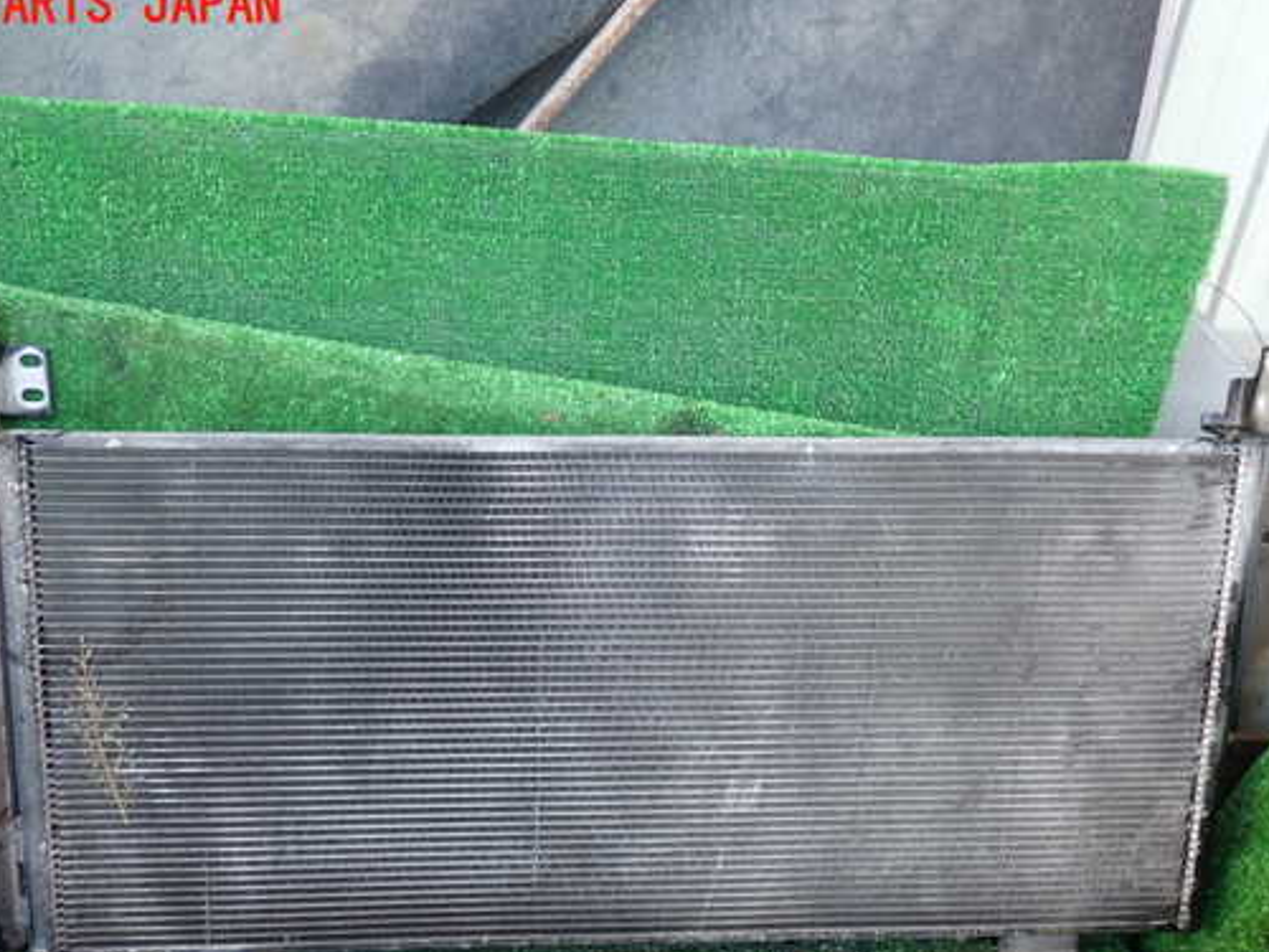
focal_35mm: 36
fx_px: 1320
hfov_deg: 51.3
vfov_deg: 39.6
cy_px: 546
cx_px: 581
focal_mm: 5.4
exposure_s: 1/60
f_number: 2.3
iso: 200
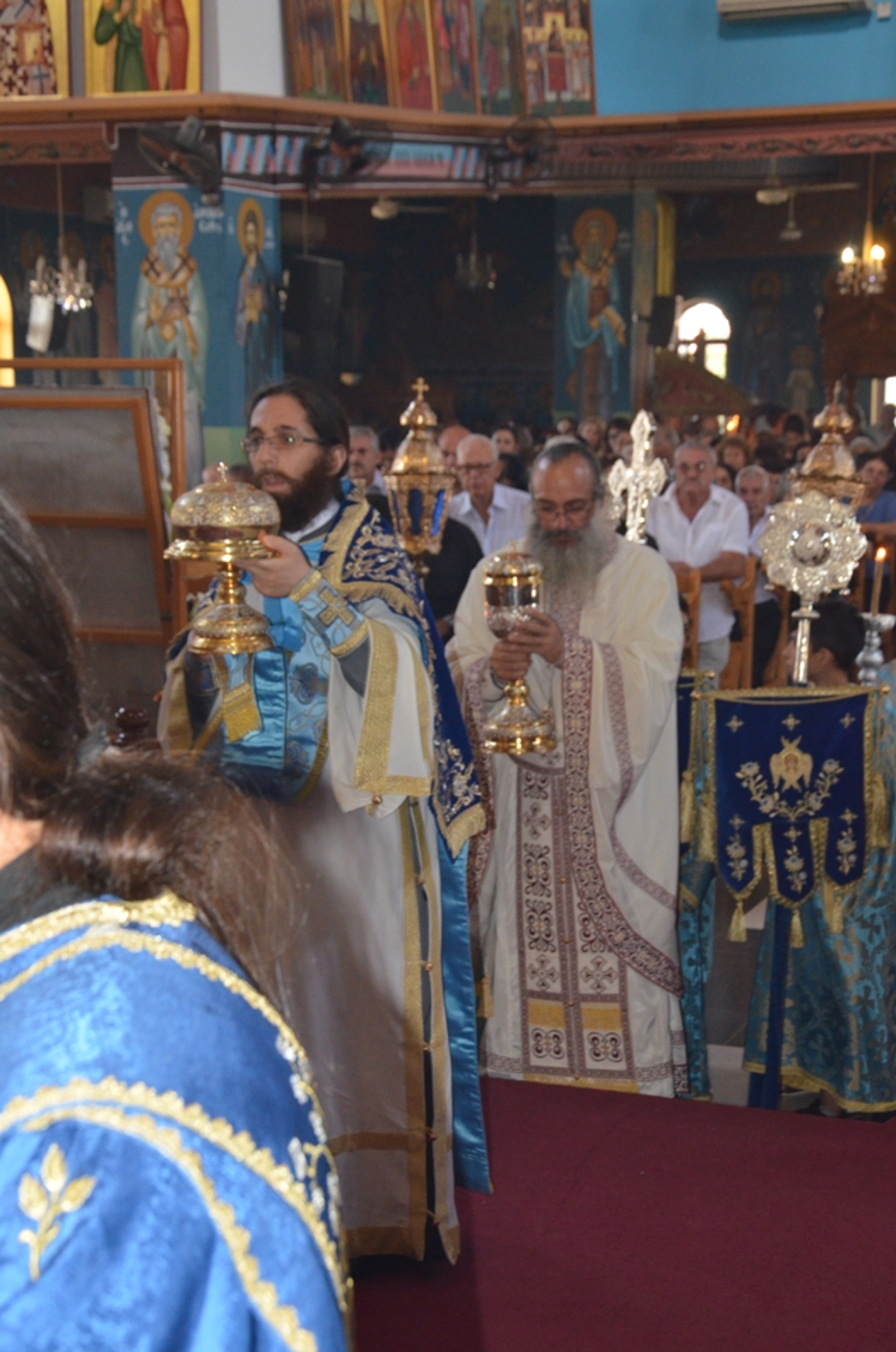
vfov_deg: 29.9
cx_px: 448
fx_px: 2531
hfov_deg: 20.1
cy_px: 676
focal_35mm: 68
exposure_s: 1/60
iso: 2000
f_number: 6.3
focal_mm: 45
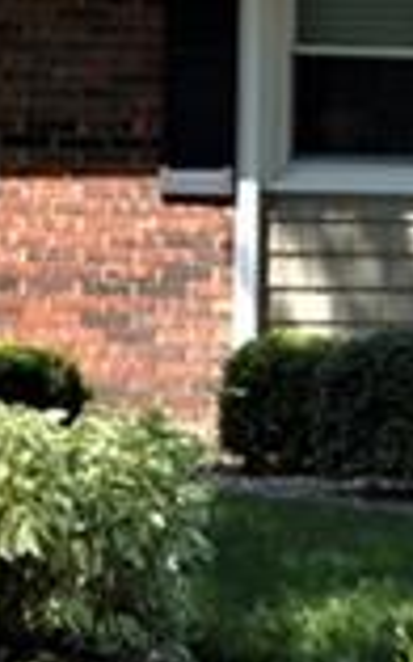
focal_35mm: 199
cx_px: 1028
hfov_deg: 6.3
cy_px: 211
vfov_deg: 10.5
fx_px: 3587
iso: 100
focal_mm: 20
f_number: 6.3
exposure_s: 1/200
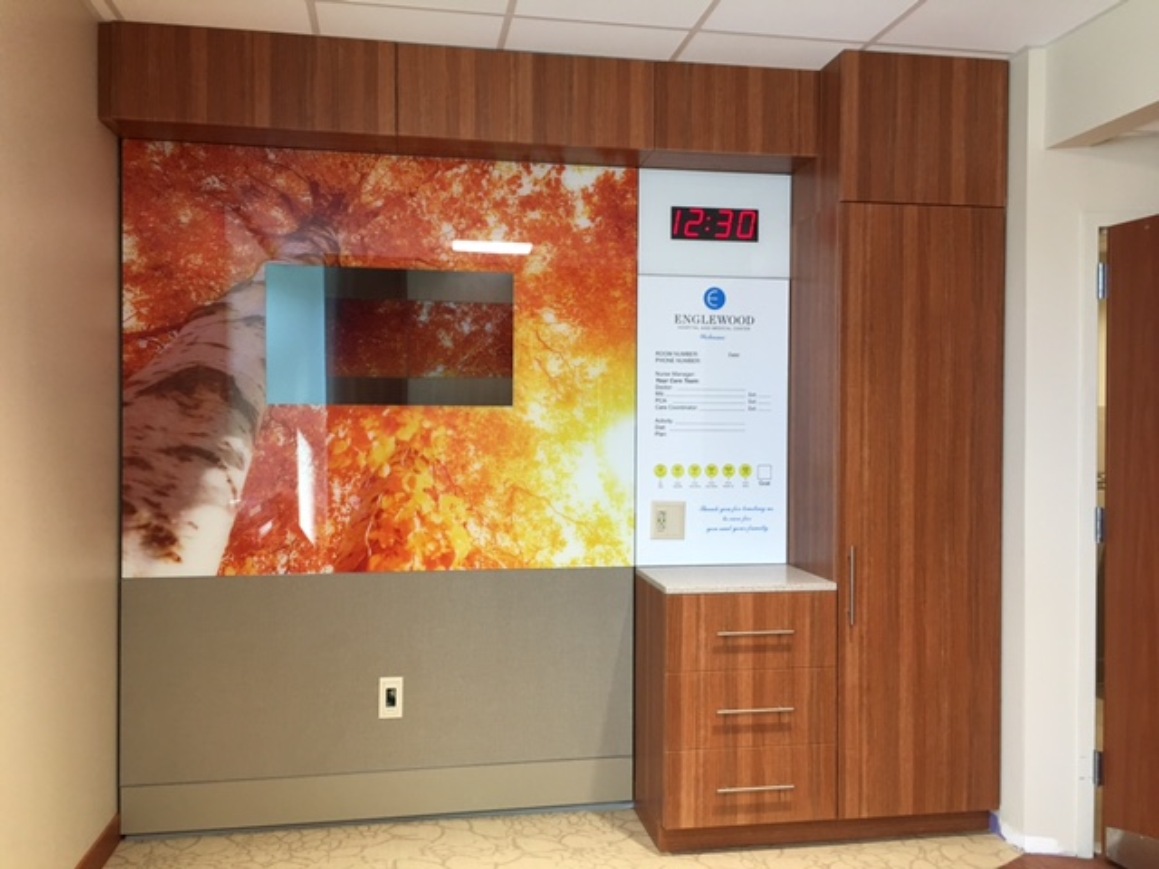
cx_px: 580
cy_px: 434
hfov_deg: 61.7
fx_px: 971
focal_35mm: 29
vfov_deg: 48.2
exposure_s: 1/33
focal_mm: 4.15
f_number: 2.2
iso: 50
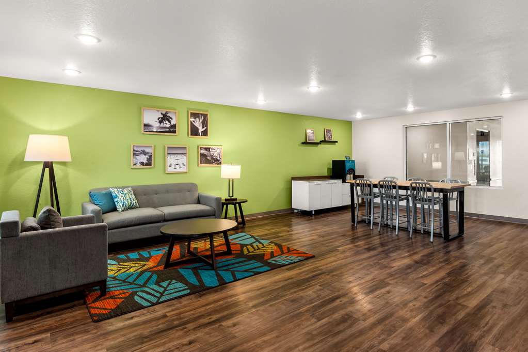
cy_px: 176
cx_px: 264
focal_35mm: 18
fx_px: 264
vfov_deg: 67.4
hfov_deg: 90.0
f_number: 6.3
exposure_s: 1/8
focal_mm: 12
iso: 320
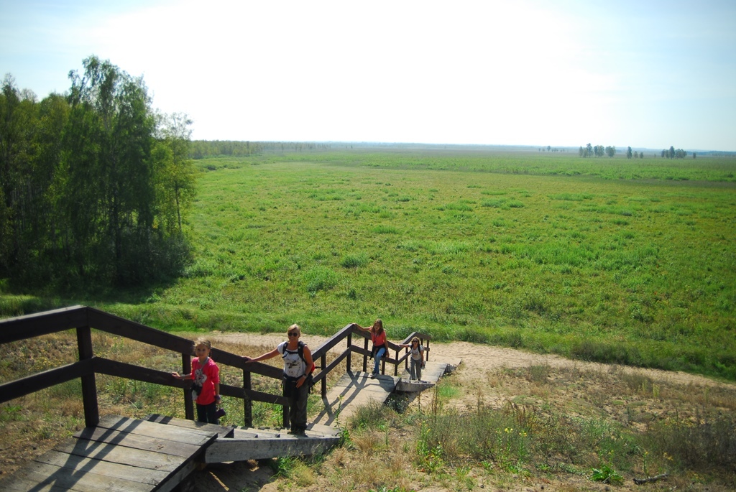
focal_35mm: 39
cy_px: 246
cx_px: 368
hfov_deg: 49.5
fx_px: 798
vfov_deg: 34.3
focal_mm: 26
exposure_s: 1/1600
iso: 125
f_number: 2.8
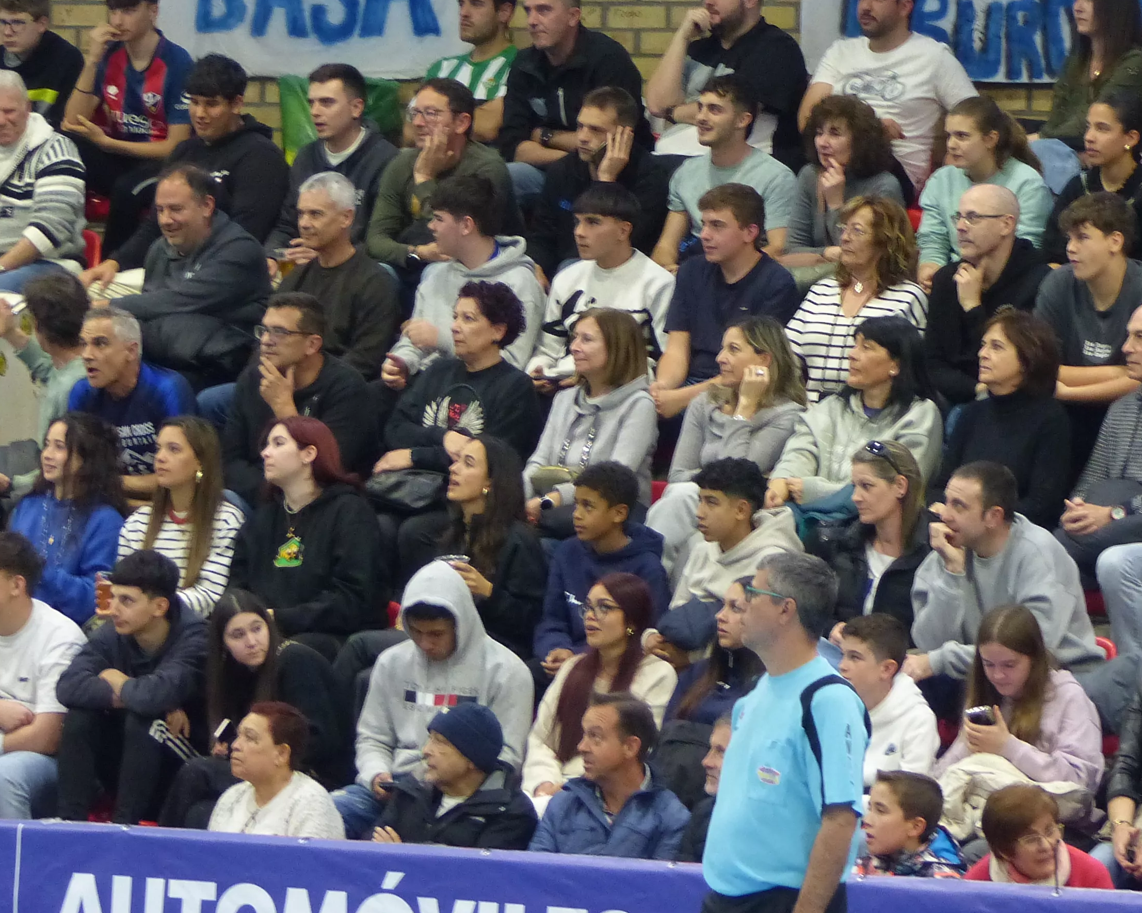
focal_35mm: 277
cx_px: 770
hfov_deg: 7.0
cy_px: 206
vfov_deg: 5.6
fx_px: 9361
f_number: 2.8
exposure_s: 1/80
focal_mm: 28.3
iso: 400
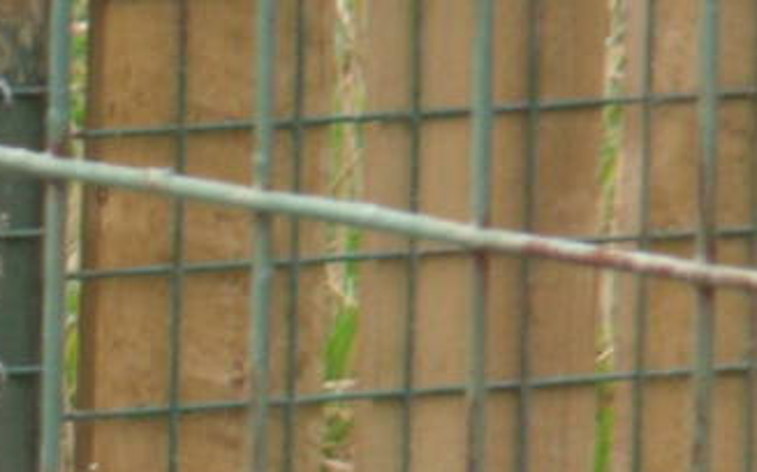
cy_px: 1037
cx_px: -1035
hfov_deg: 2.3
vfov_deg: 1.4
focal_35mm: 909
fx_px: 18744
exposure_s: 1/90
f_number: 5.5
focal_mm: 31.5
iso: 80
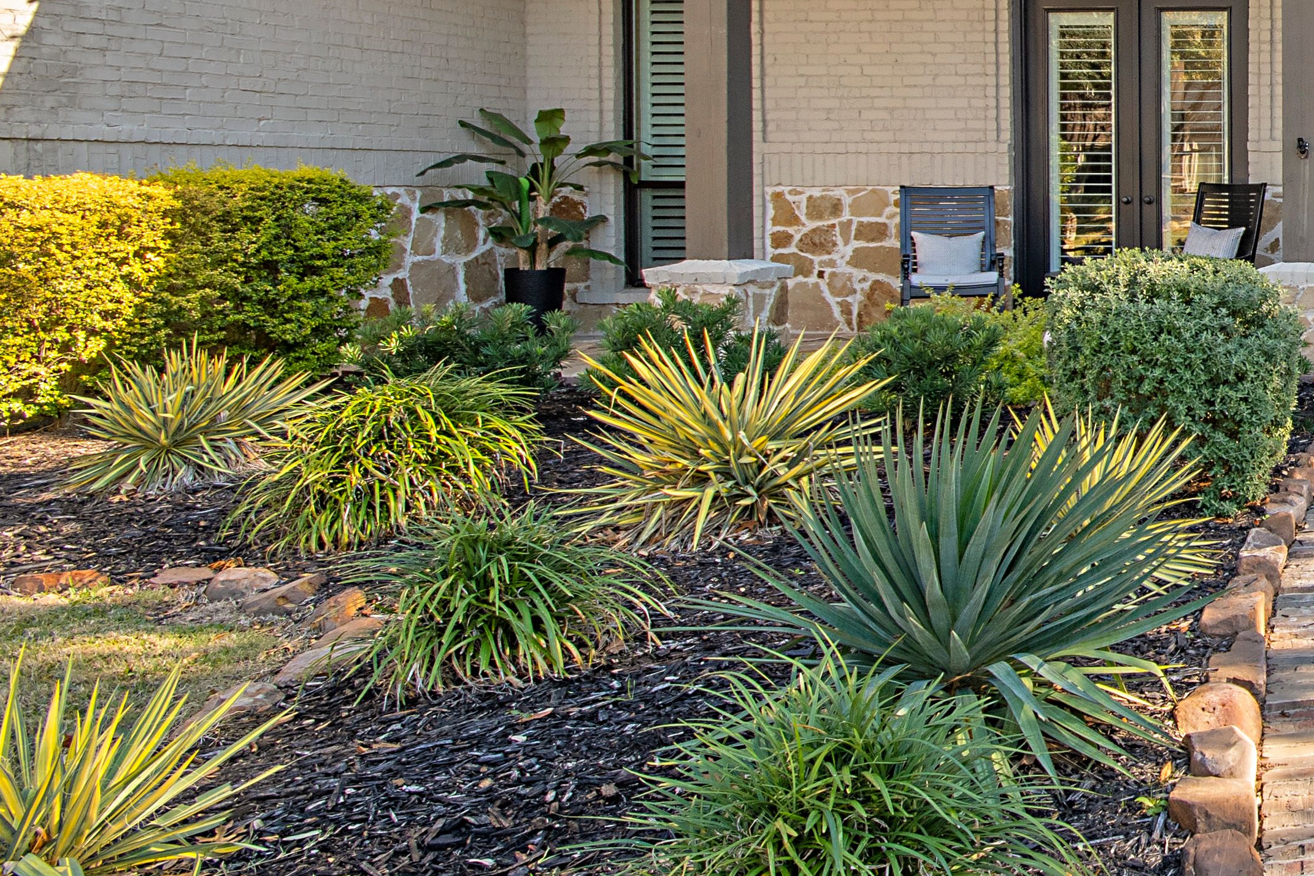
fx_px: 1423
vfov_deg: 33.2
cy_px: 173
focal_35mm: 39
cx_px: 1625
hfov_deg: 36.5
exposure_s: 1/40
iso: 100
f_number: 11
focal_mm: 10
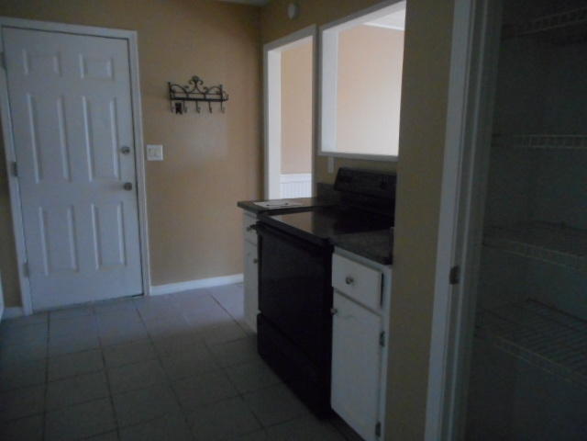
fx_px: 424
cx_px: 294
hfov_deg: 69.4
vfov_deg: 54.9
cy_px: 220
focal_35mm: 25
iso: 800
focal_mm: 4.5
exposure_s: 1/10
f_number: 3.7
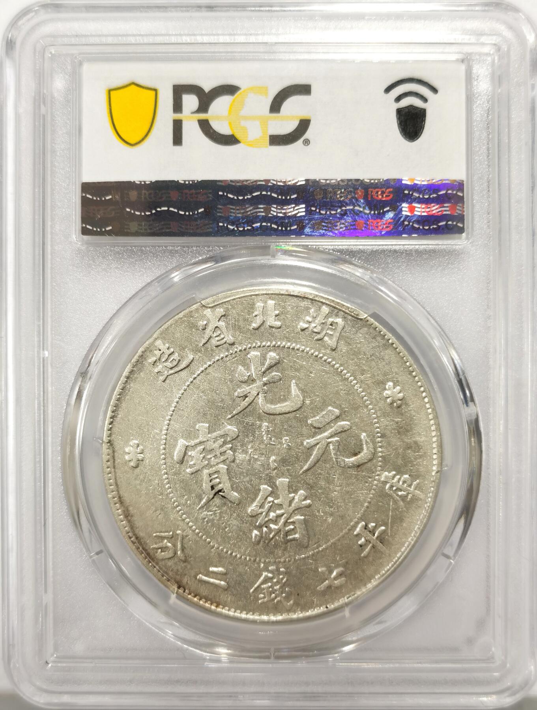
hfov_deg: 27.2
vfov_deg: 35.4
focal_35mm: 54
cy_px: 355
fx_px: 1111
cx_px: 268
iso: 100
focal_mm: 5.56
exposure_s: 1/100
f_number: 16
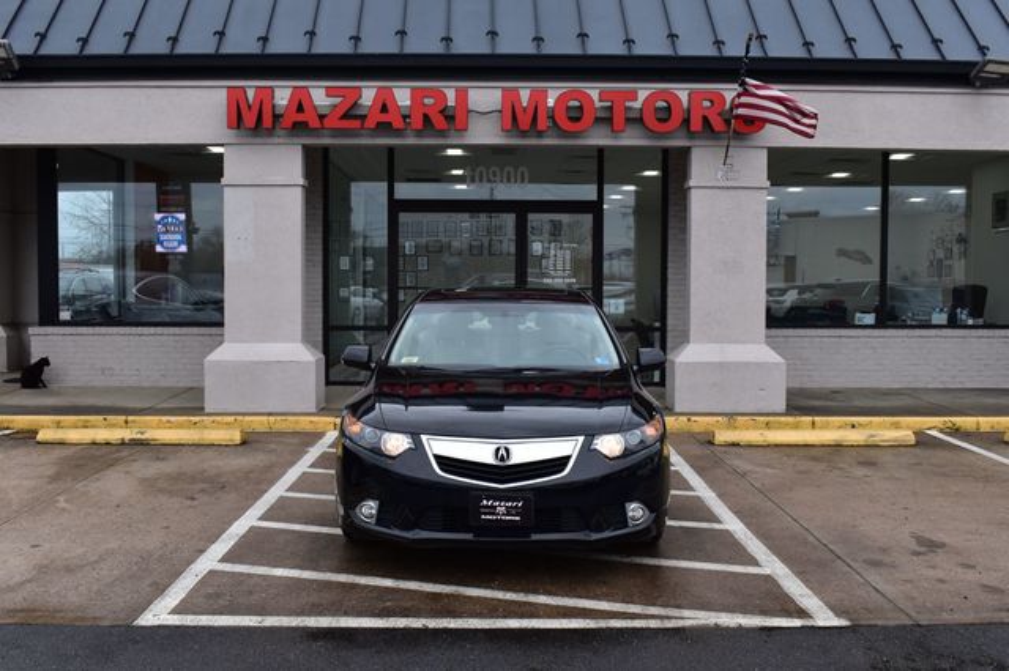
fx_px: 1050
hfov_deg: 51.3
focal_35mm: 38
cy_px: 336
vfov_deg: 35.5
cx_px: 504
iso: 400
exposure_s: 1/200
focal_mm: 25
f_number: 10
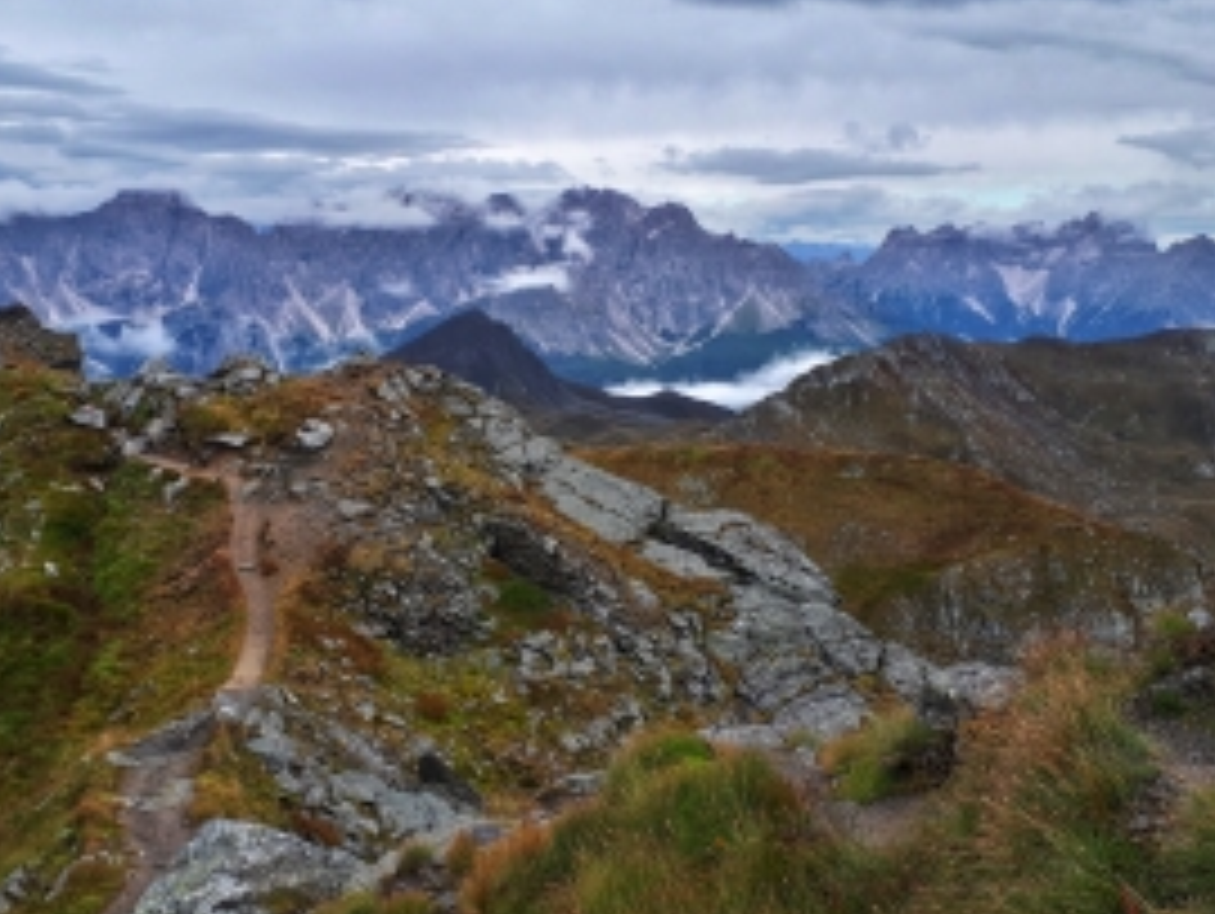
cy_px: 484
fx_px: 1230
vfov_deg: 40.7
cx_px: 522
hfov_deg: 52.4
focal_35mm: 35
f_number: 1.9
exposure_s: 1/227
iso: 40
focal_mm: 3.6
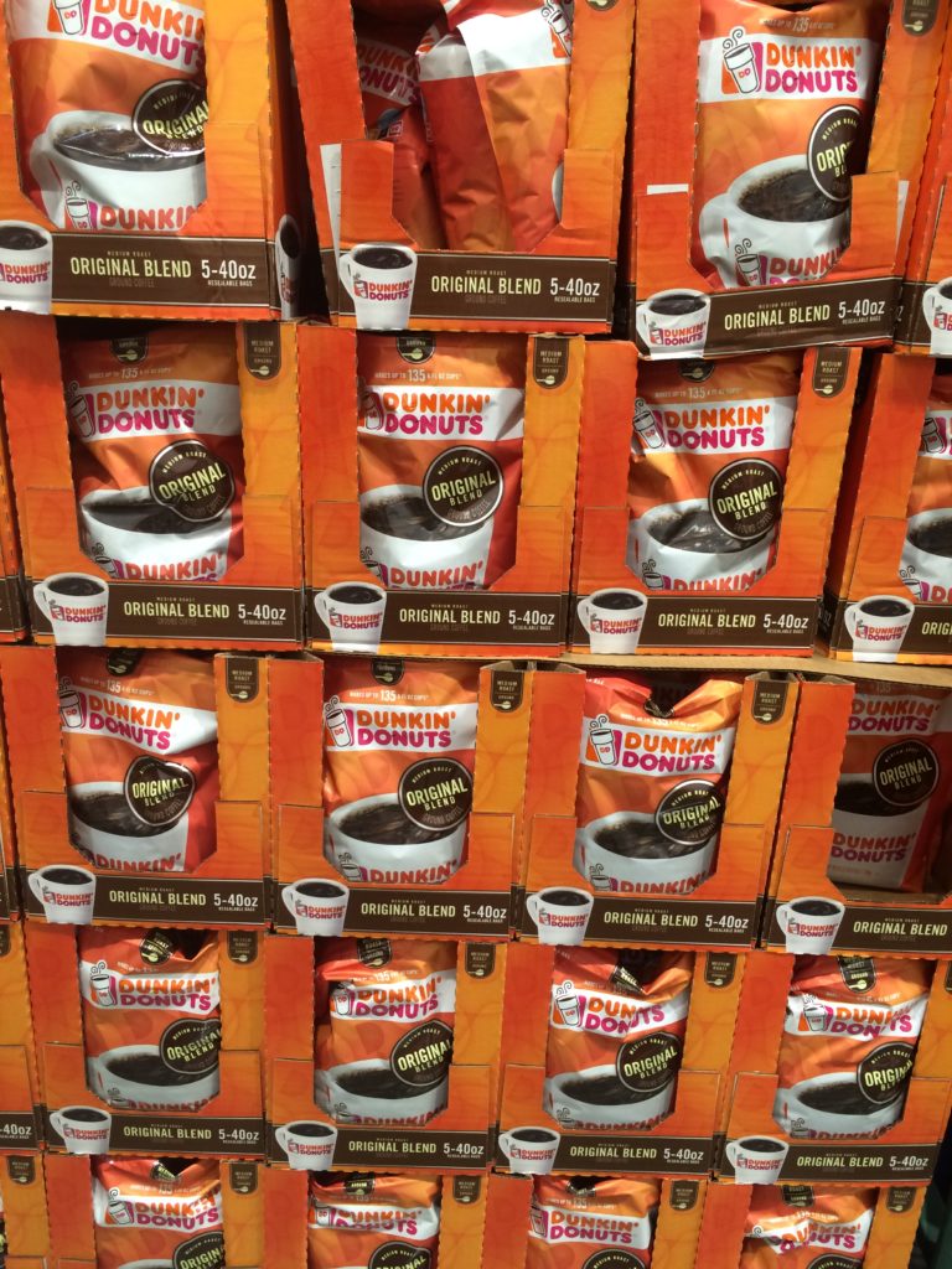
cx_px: 476
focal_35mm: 29
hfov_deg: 48.2
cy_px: 634
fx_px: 1063
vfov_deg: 61.7
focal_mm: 4.15
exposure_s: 1/33
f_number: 2.2
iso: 125
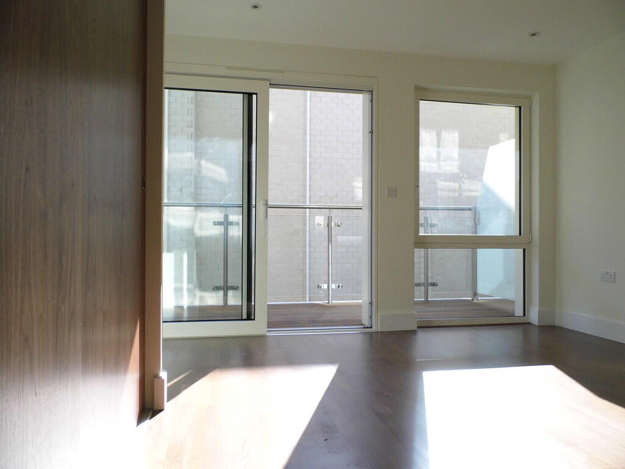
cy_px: 234
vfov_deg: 54.9
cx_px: 312
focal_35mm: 25
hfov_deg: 69.4
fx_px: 451
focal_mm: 4.5
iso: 100
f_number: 3.1
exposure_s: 1/250
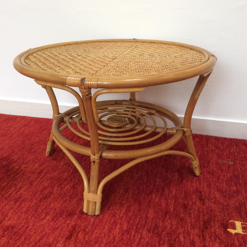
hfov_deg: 43.9
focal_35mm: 38
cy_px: 98
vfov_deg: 43.6
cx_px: 124
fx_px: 307
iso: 100
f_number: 2.4
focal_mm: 3.3
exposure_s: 1/25
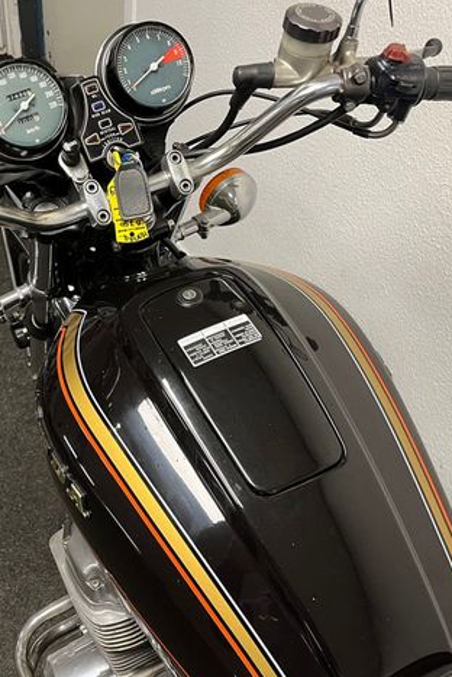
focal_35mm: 37
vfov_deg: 51.9
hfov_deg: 35.5
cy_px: 343
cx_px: 139
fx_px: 697
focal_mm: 5.1
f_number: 1.6
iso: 125
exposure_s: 1/50
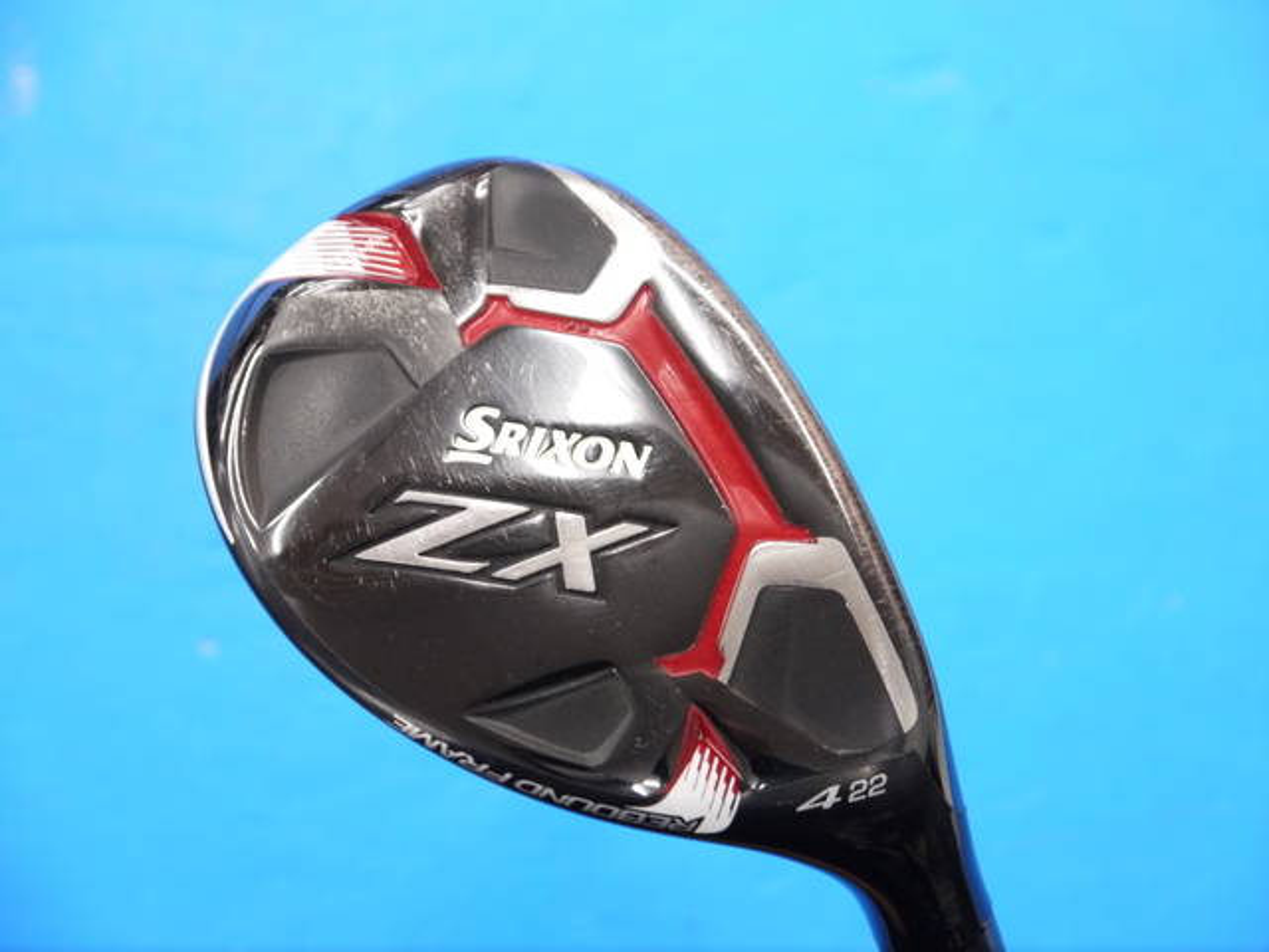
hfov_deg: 23.3
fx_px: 3079
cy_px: 476
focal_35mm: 84
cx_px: 634
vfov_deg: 17.6
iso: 800
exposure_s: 1/60
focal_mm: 42
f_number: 5.6
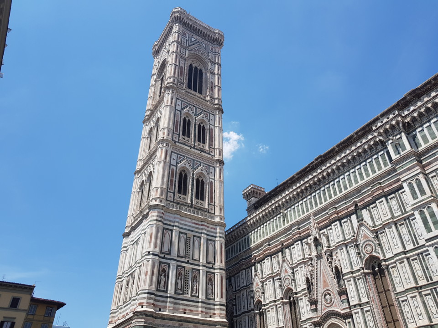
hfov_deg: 67.3
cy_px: 164
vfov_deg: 53.1
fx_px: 329
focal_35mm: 26
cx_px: 219
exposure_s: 1/2208
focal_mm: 4.2
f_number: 1.7
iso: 40
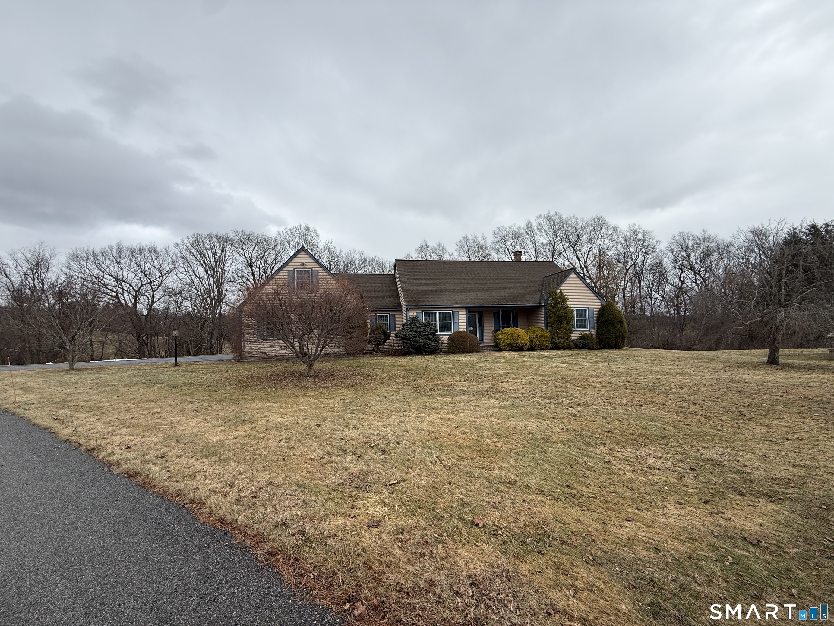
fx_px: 337
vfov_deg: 85.7
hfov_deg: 102.1
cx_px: 417
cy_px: 313
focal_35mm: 14
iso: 50
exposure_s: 1/928
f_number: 2.2
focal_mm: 2.22
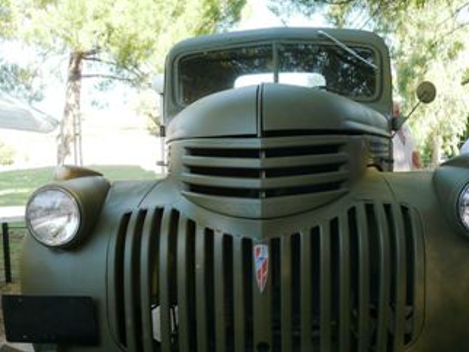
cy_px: 162
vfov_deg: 37.7
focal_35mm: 38
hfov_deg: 48.9
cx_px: 243
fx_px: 515
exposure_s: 1/100
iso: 100
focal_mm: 7.4
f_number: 2.8
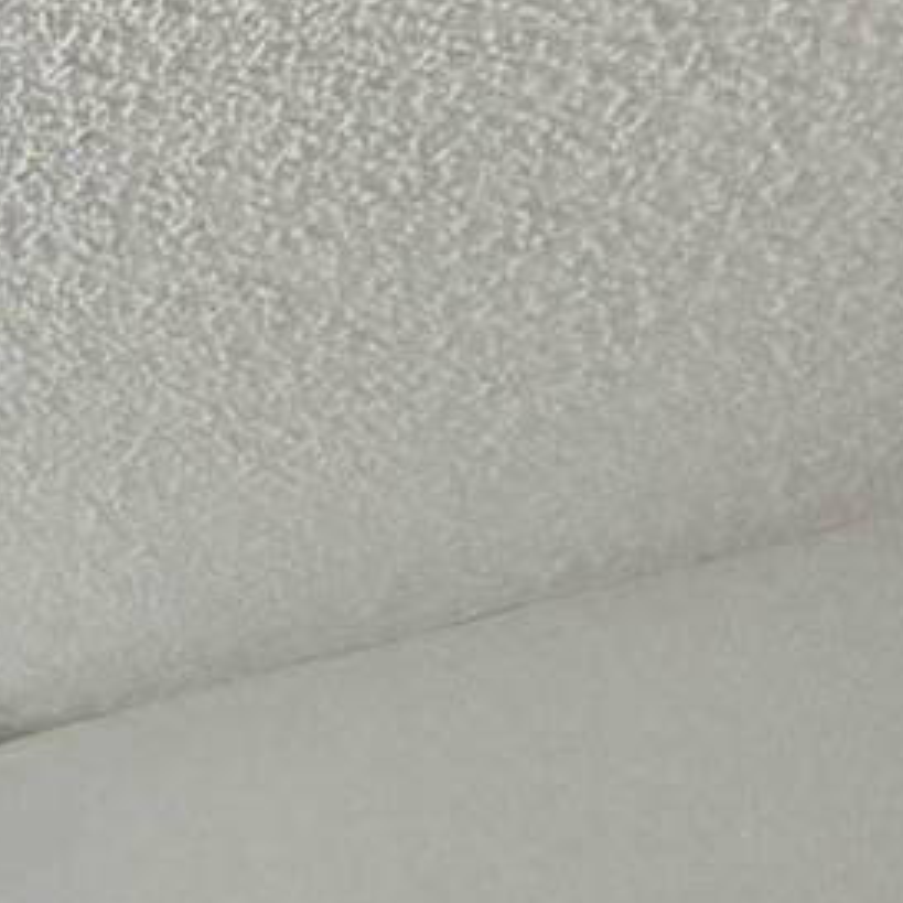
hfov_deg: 10.0
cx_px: -2143
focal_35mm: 93
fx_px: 2745
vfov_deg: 14.3
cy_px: 2001
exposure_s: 1/60
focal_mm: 2.22
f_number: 2.2
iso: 200
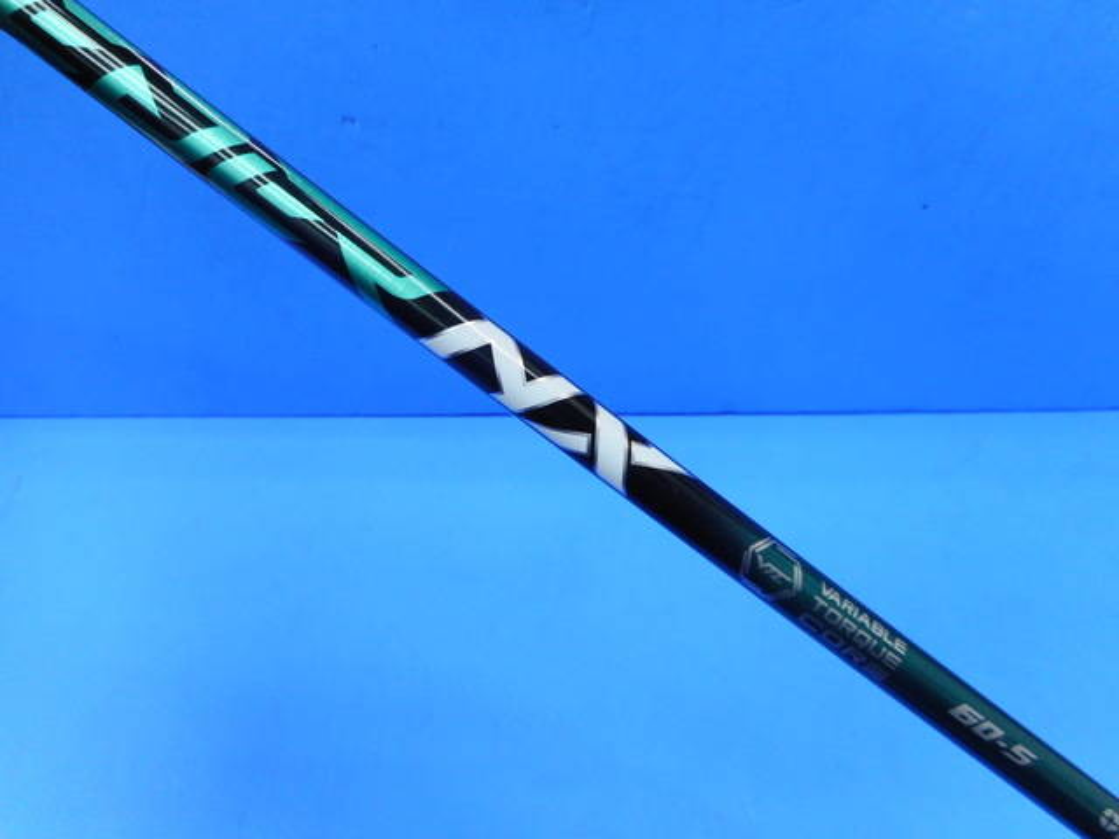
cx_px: 560
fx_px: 808
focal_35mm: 25
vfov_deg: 54.9
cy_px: 420
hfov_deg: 69.4
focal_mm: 4.5
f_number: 3.7
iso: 110
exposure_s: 1/30
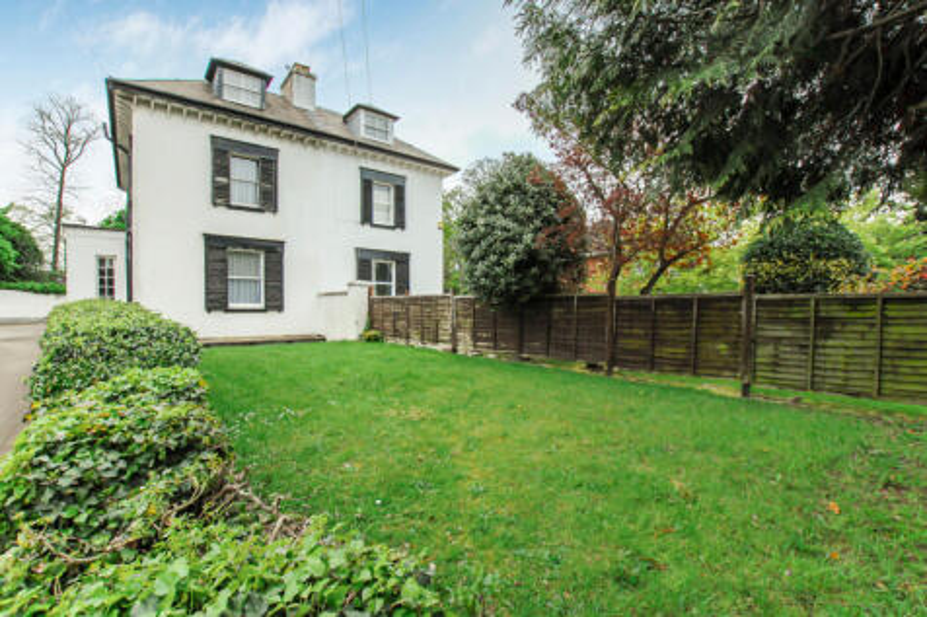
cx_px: 464
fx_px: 386
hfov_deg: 100.4
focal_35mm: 15
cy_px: 308
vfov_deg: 77.3
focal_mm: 10
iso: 400
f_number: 5.6
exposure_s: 1/640
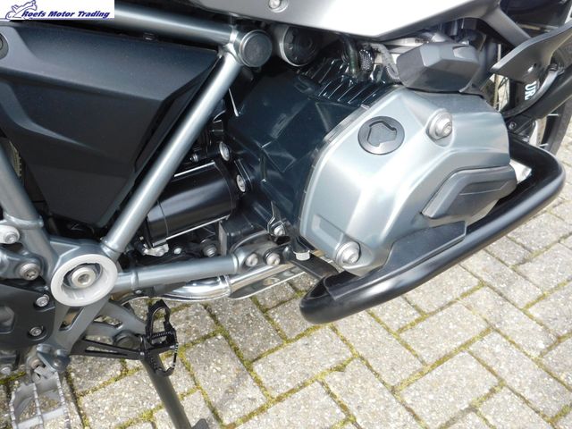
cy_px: 214
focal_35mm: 30
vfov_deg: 46.8
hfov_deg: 60.0
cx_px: 286
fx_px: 496
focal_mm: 5.3
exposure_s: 1/125
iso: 125
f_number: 3.2
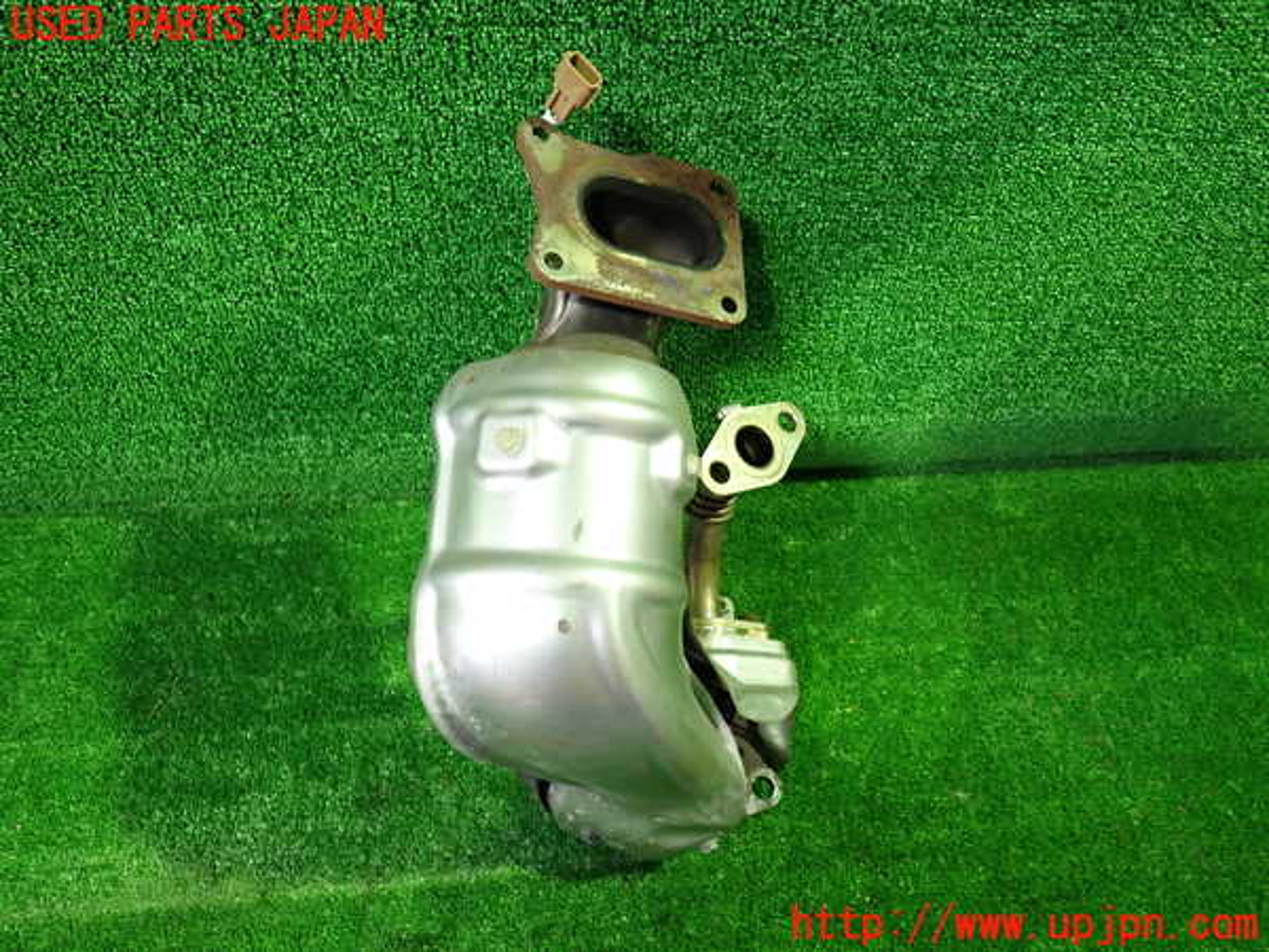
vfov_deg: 54.9
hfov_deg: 69.4
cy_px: 476
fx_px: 916
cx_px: 634
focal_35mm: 25
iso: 400
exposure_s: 1/30
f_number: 2
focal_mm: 4.5
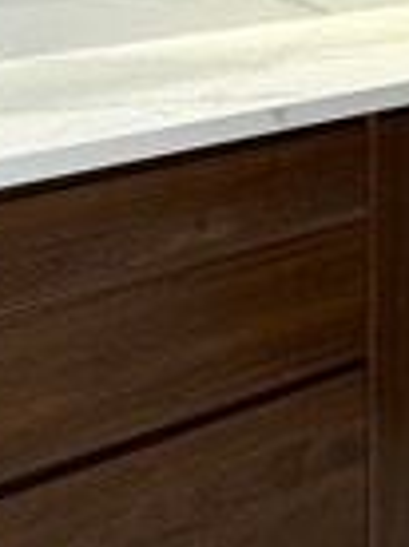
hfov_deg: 13.9
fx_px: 1643
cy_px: -274
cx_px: 449
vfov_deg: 17.1
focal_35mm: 104
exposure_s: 1/100
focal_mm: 2.22
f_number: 2.2
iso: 125
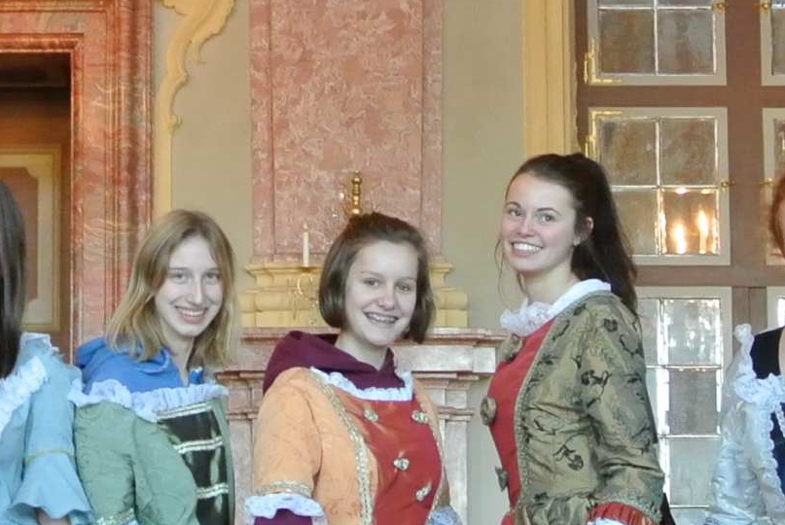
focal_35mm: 87
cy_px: 564
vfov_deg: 15.4
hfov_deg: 23.3
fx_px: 1899
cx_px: 273
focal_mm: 10
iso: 800
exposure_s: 1/50
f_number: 3.5
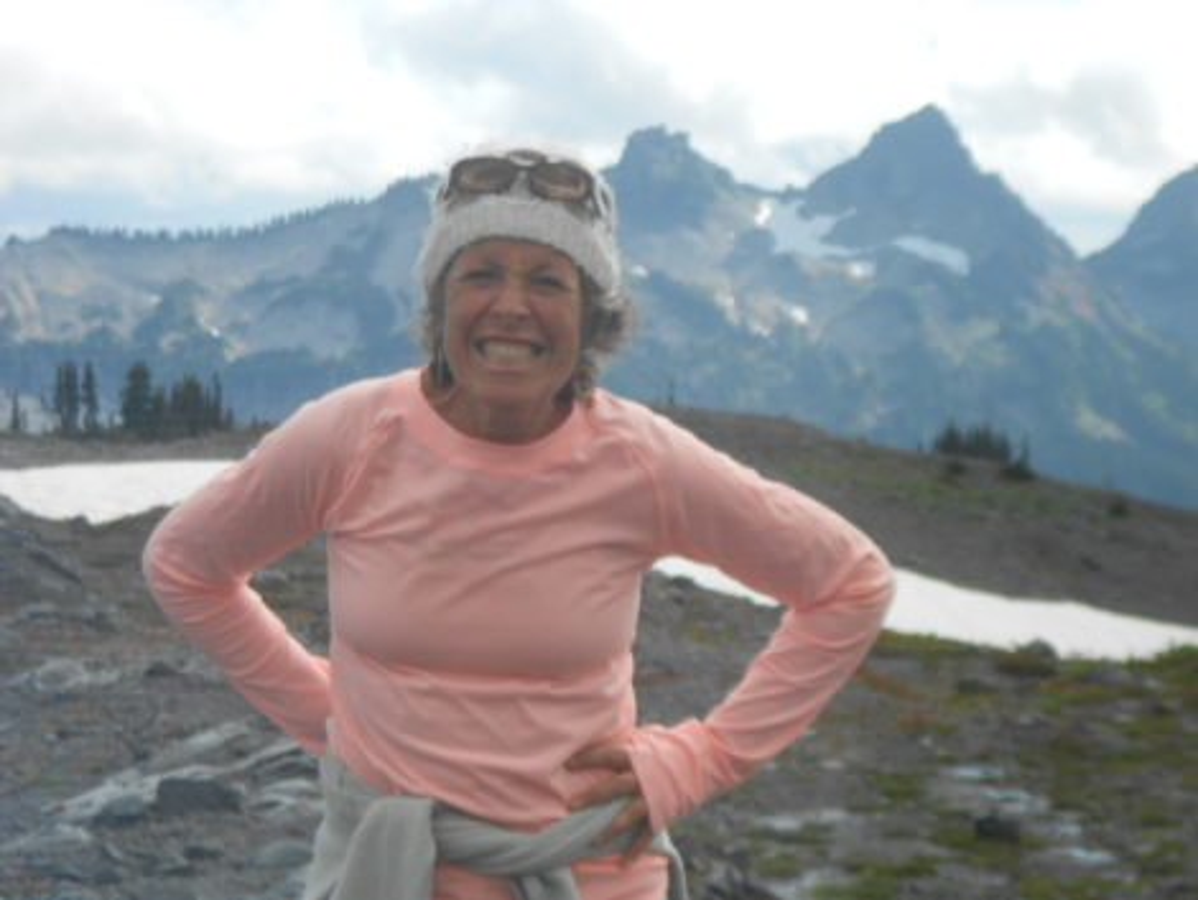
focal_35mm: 130
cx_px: 599
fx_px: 4501
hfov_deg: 15.2
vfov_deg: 11.4
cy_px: 450
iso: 80
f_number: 6.5
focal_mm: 23
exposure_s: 1/160
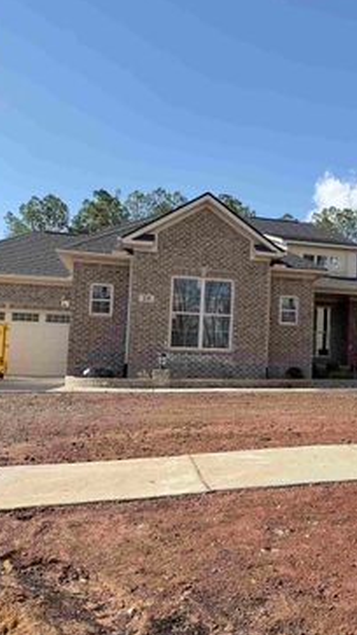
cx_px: 301
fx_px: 606
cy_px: 318
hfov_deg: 31.7
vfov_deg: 55.3
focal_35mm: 36
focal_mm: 6.76
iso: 80
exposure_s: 1/2525
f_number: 1.78
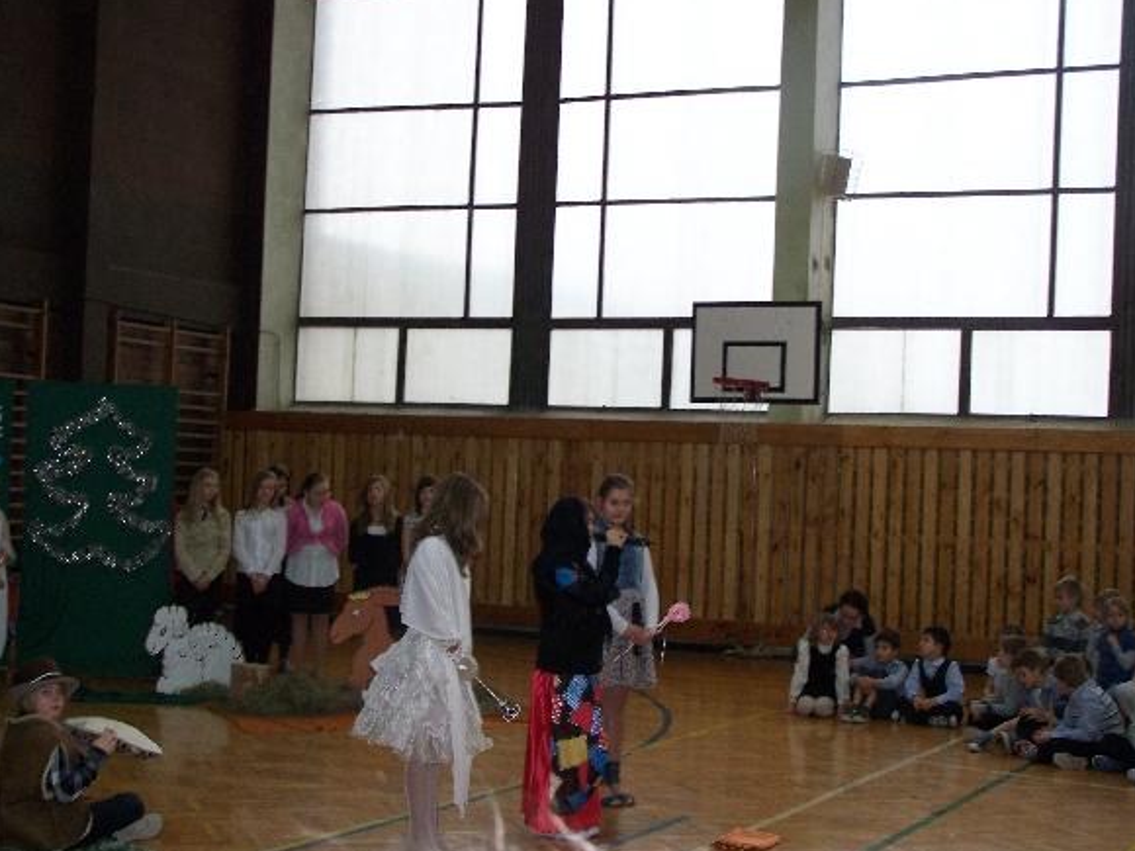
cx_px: 579
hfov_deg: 31.7
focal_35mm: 61
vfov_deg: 24.0
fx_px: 2000
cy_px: 428
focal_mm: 9.8
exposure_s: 1/80
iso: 160
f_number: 3.1
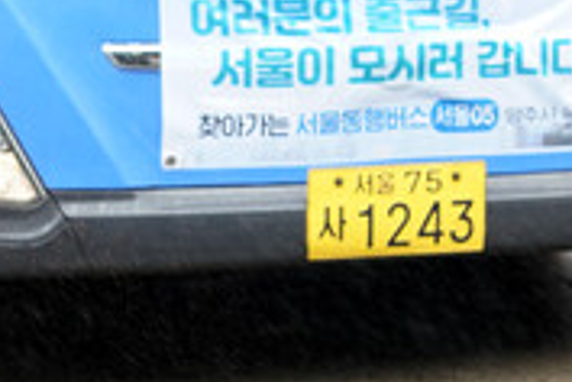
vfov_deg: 7.3
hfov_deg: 10.6
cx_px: 902
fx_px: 2955
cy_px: -178
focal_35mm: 186
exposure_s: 1/160
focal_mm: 55
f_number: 6.3
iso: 1000
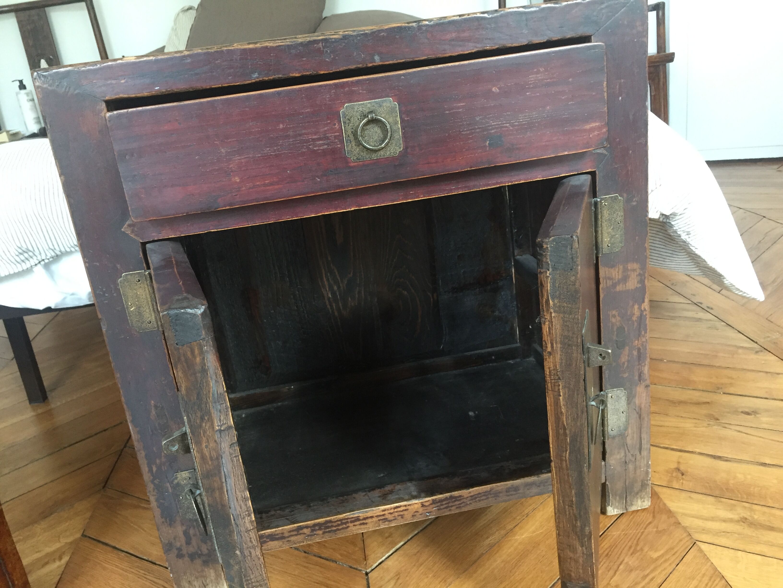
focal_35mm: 29
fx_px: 656
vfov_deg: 48.2
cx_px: 392
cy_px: 294
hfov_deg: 61.7
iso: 200
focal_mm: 4.15
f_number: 2.2
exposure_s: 1/33
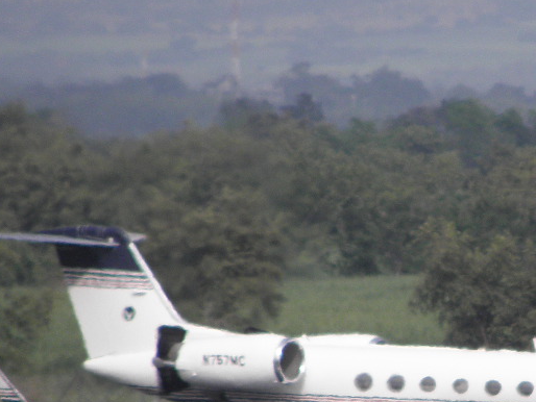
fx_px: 26072
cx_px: 469
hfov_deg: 1.2
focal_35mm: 1683
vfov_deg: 0.9
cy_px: 348
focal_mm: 119.6
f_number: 5
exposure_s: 1/800
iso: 125
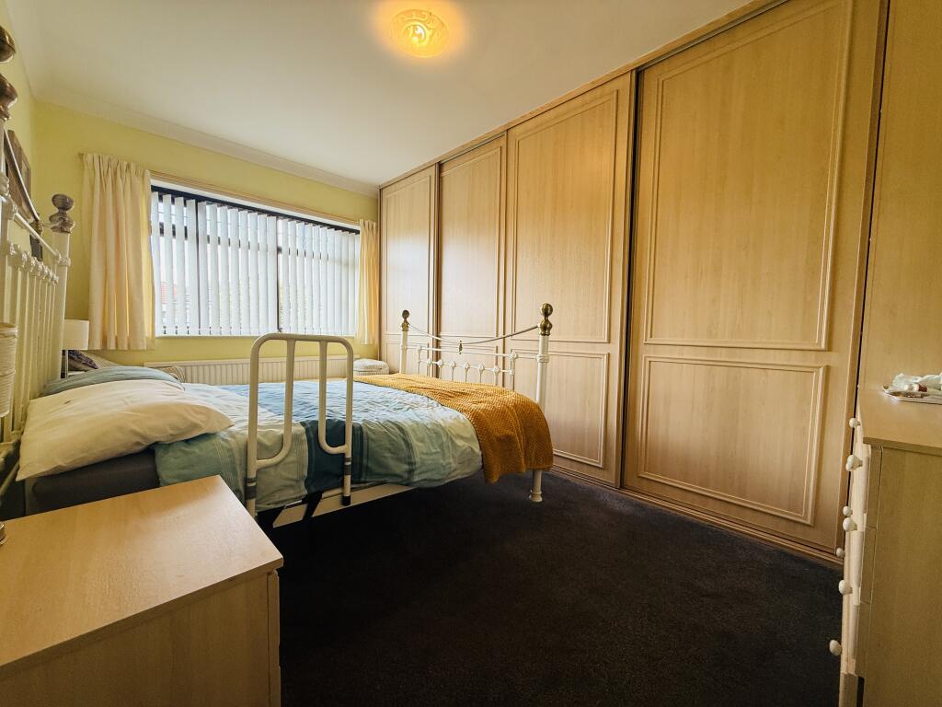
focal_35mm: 14
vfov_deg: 85.7
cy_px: 354
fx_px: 381
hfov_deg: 102.1
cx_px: 471
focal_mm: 2.22
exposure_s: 1/100
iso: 160
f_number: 2.2
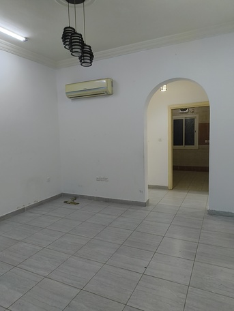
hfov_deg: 56.9
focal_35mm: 24
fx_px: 216
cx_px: 117
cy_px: 156
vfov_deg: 71.5
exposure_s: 1/120
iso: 169
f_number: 1.87
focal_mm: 5.56
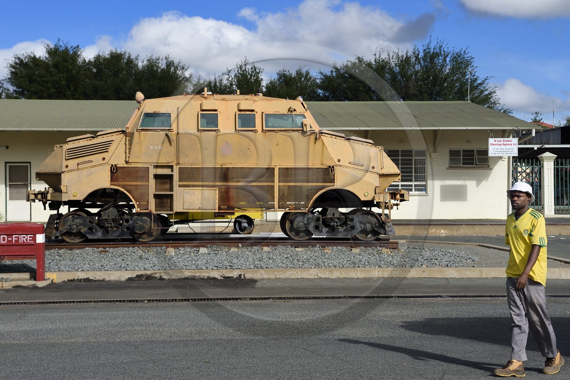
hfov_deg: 32.4
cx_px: 285
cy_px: 190
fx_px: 981
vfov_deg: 21.9
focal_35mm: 62
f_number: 13
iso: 200
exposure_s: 1/320
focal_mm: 62
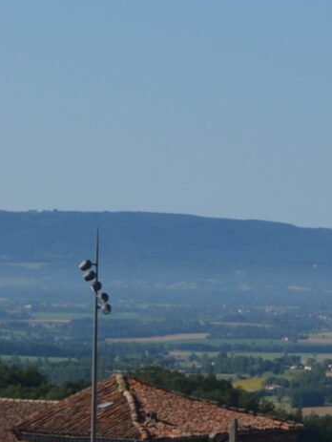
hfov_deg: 6.2
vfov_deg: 8.1
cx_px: 181
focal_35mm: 239
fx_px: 3052
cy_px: 715
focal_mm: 30
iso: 100
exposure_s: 1/250
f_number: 8
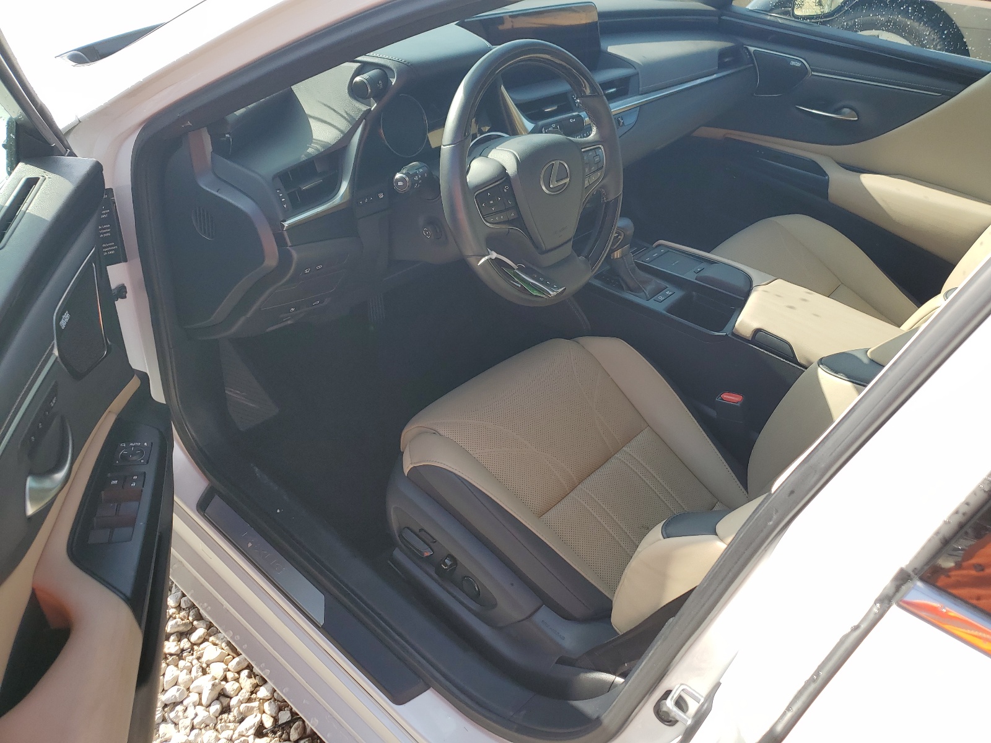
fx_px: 744
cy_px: 372
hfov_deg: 67.3
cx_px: 496
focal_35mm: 26
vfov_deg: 53.1
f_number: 1.5
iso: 50
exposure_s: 1/714
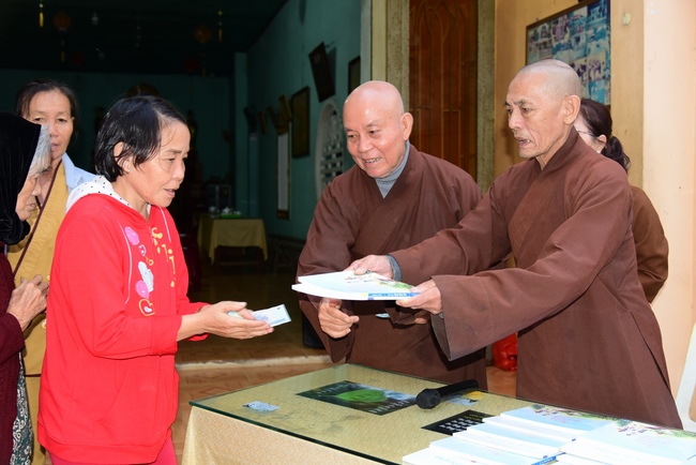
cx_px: 348
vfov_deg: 33.4
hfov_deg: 48.4
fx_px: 774
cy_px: 232
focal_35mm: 40
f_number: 4.5
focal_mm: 40
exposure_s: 1/60
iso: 800
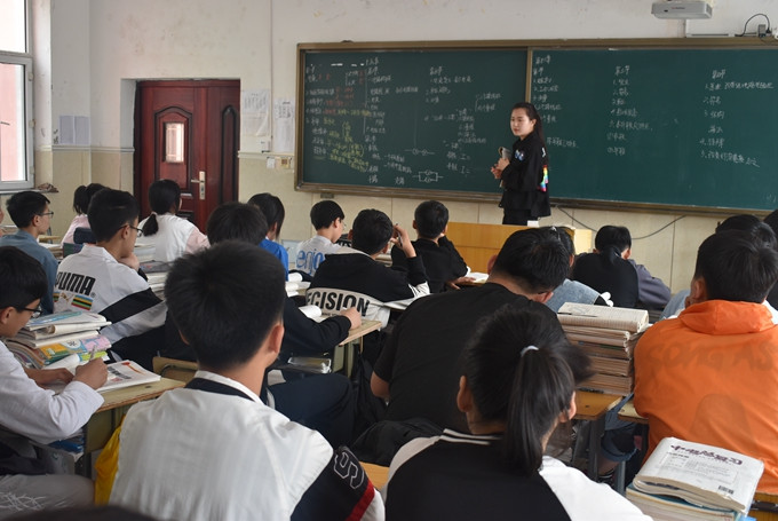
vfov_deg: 30.9
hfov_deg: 44.9
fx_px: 941
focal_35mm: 44
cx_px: 389
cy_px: 260
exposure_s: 1/80
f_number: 4.5
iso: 400
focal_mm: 29
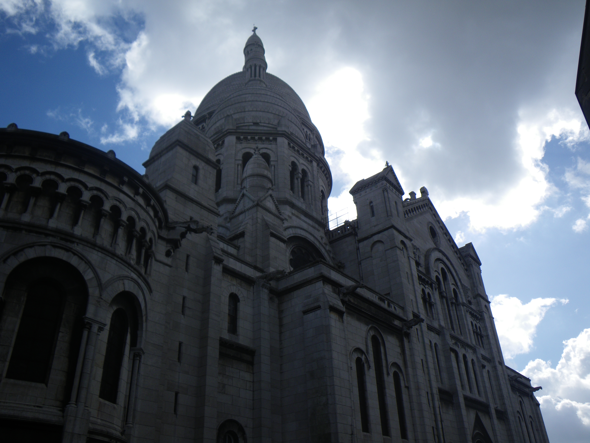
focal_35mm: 28
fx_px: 477
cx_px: 295
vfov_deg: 49.7
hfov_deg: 63.4
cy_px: 222
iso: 50
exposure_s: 1/640
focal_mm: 5
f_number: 4.2
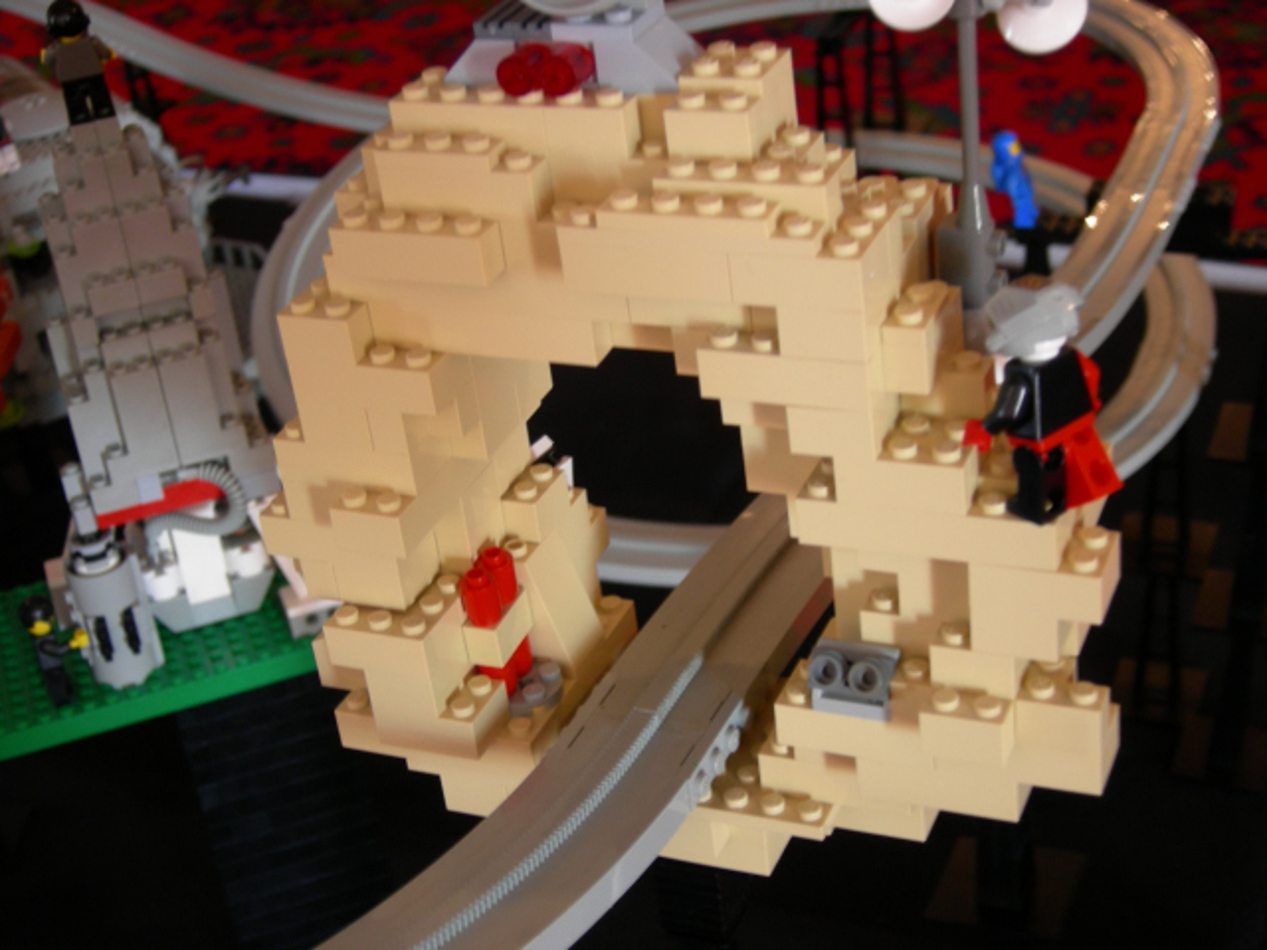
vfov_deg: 25.7
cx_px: 634
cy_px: 475
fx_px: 2086
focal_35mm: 57
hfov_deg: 33.8
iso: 114
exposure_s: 1/3.9
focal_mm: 11.9
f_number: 3.3
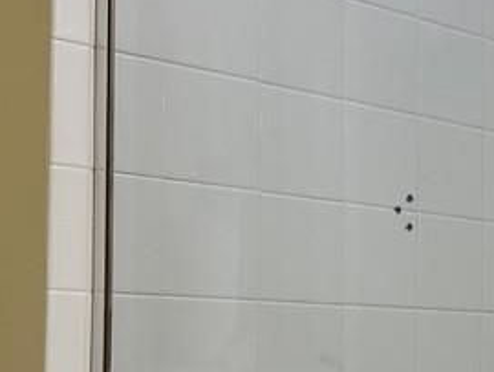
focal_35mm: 91
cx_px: 540
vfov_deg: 16.1
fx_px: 1300
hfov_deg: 20.5
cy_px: 332
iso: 160
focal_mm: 6.86
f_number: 1.78
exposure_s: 1/120
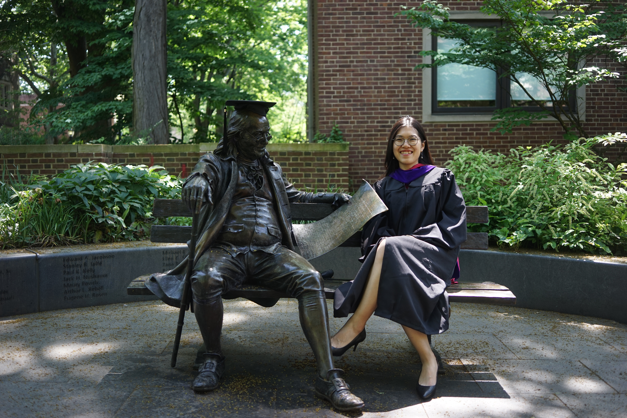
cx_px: 314
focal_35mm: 35
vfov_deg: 37.9
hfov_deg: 54.4
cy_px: 209
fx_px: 610
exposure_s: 1/320
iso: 320
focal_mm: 35
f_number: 2.8
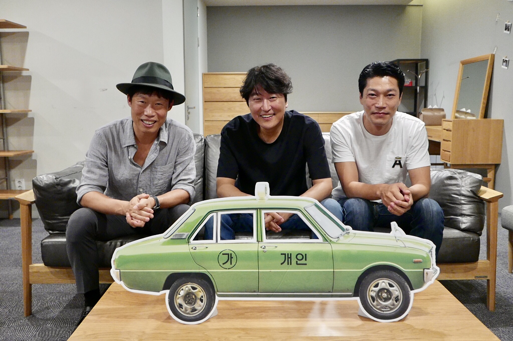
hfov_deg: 58.8
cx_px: 256
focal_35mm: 32
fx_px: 455
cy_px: 170
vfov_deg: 41.0
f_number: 2.2
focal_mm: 14.4
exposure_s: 1/125
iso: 1600
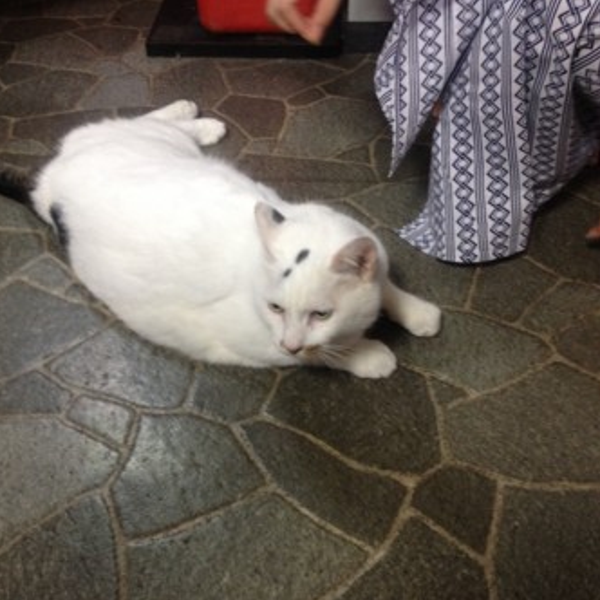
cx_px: 255
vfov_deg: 40.0
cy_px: 302
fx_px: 824
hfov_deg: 39.9
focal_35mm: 42
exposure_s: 1/20
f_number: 2.4
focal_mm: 4.28
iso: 200
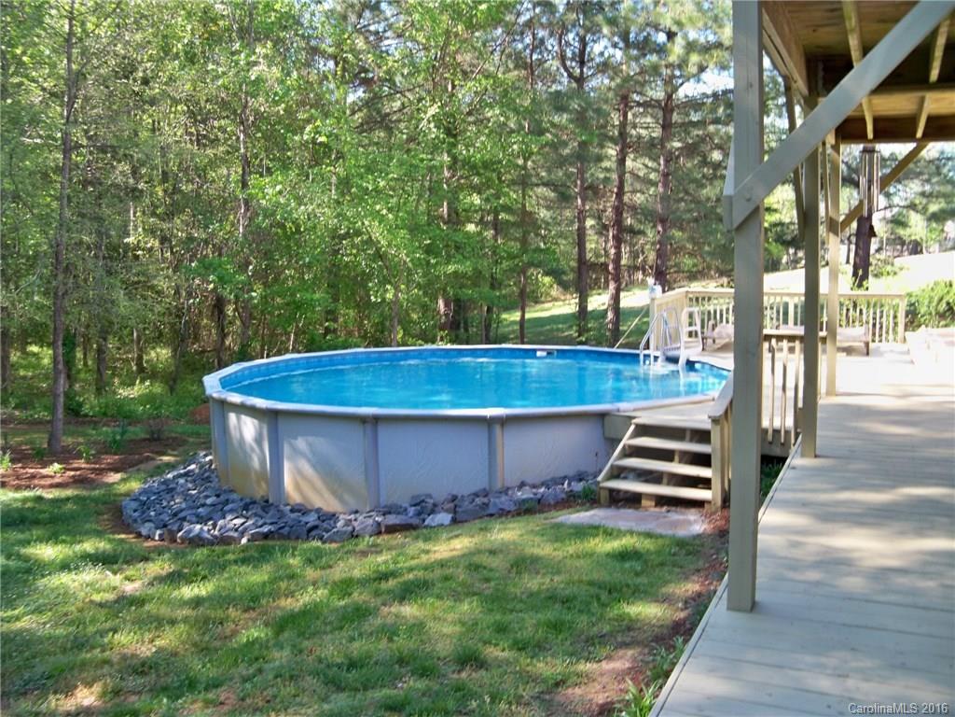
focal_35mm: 35
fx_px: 966
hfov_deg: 52.6
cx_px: 478
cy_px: 358
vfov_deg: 40.7
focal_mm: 6.2
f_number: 3.5
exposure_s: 1/50
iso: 64
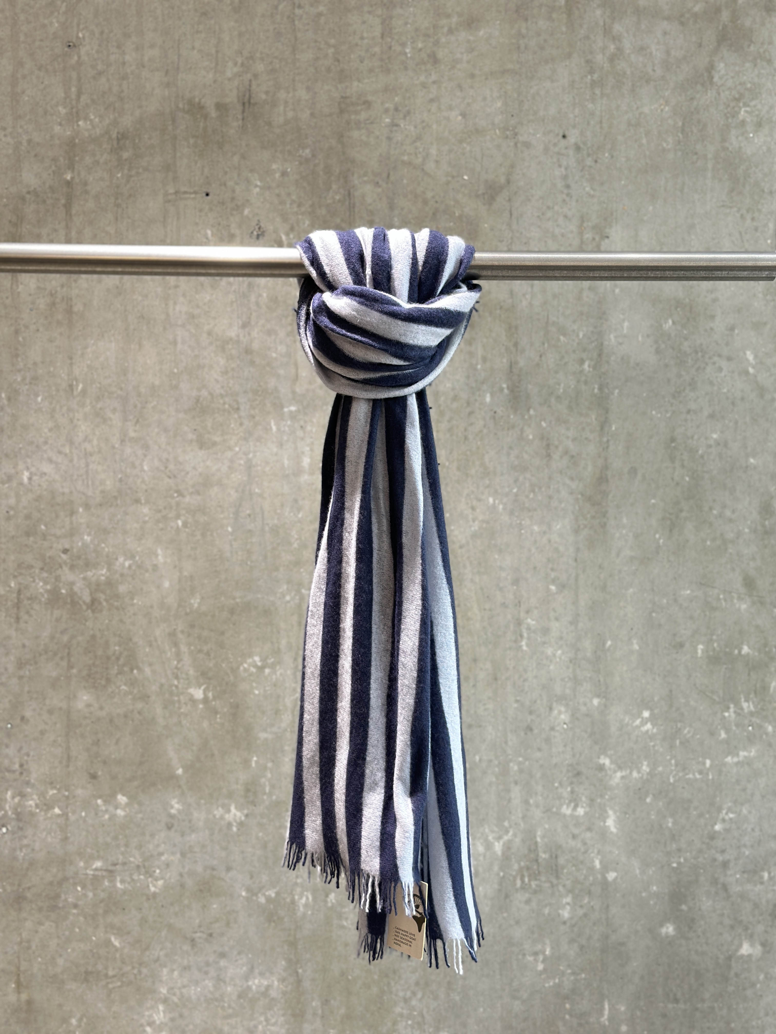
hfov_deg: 30.3
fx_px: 1435
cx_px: 388
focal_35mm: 48
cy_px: 517
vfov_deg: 39.7
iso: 125
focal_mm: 6.86
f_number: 1.78
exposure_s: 1/50
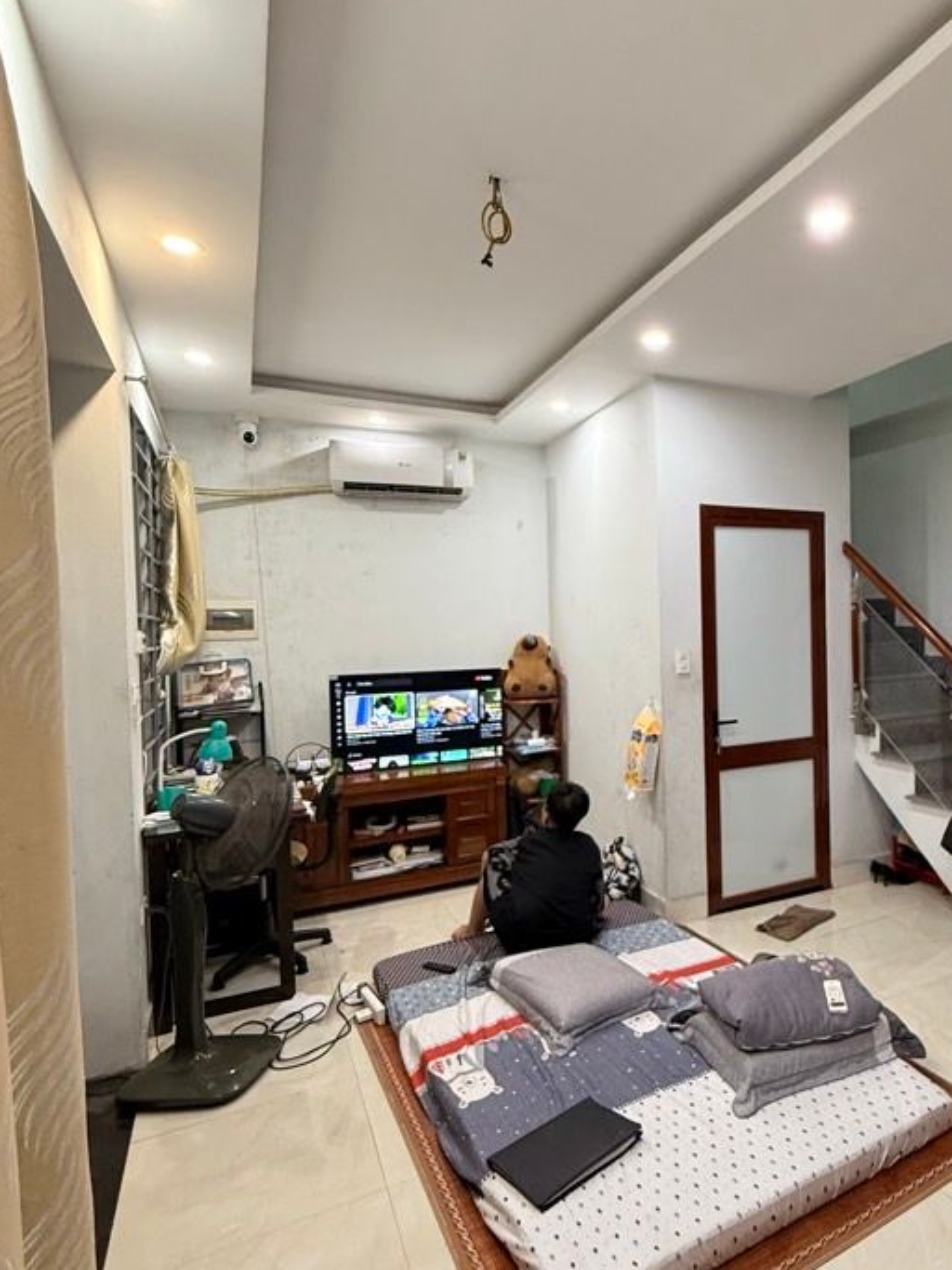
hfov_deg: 60.3
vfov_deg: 79.0
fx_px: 770
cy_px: 645
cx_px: 705
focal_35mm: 21
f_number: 2.2
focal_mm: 2.22
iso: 320
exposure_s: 1/50
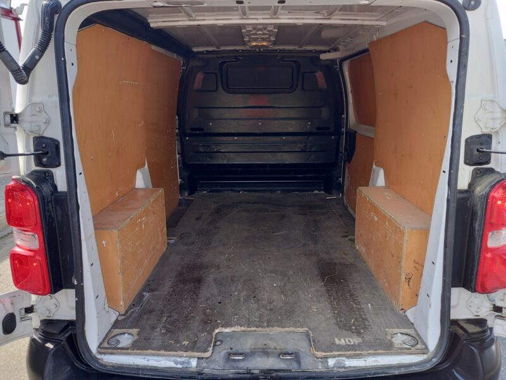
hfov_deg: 69.4
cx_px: 253
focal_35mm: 25
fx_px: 365
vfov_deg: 54.9
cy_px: 190
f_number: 2
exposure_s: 1/100
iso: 50
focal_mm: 4.6
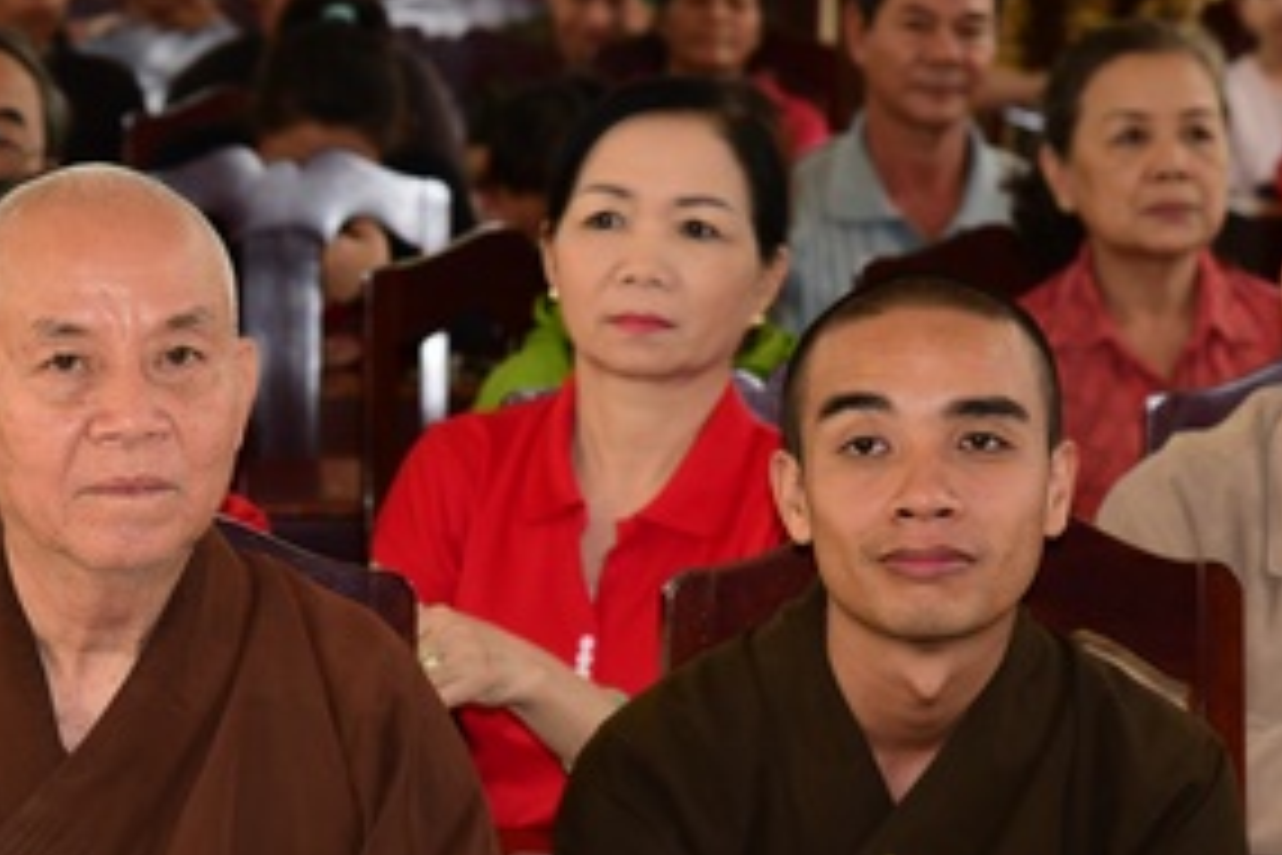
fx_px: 6908
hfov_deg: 10.5
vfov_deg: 7.1
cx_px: 45
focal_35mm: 194
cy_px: 464
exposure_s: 1/50
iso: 500
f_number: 5
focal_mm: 85
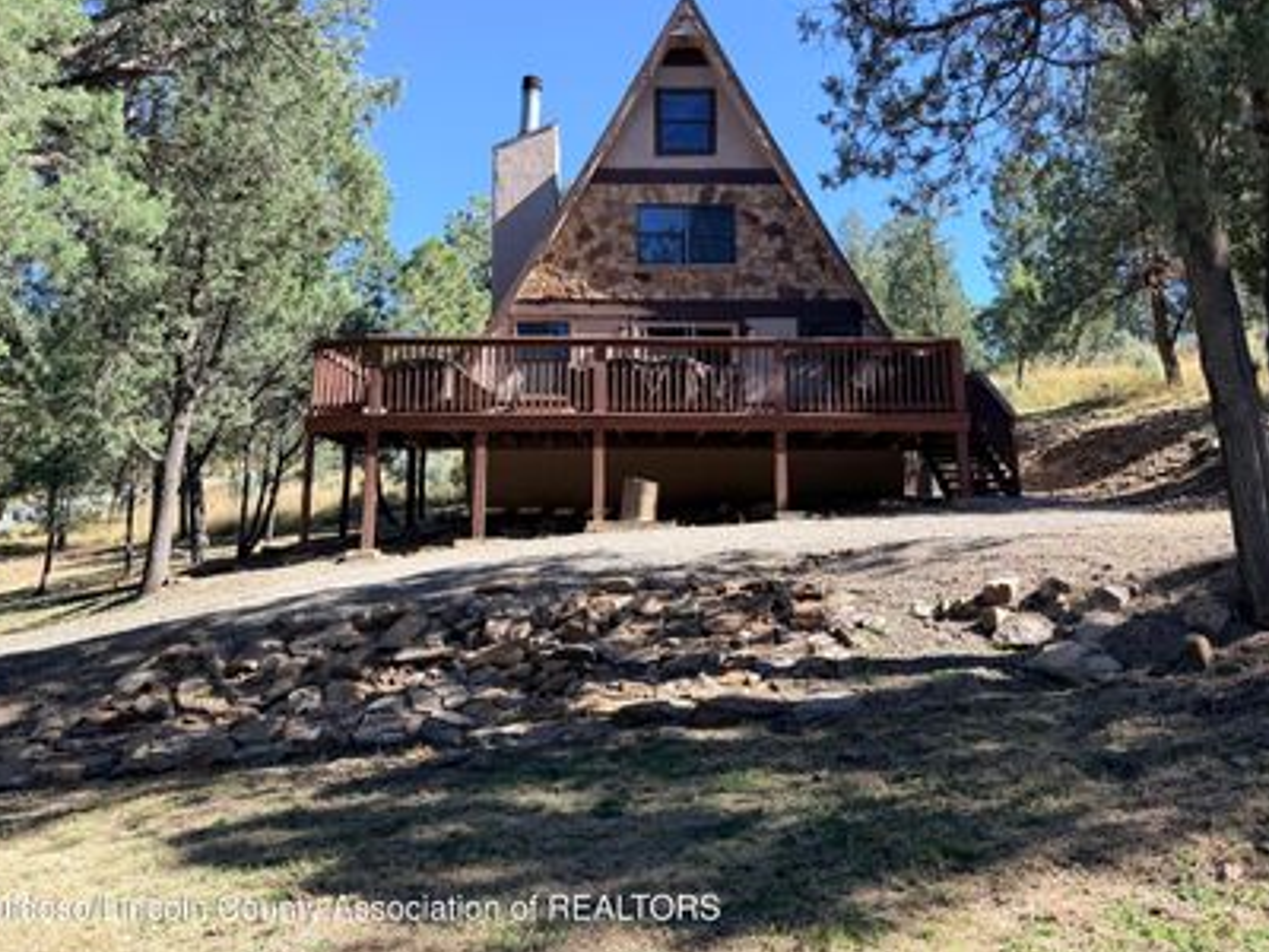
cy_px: 367
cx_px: 650
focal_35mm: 30
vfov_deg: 46.4
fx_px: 1100
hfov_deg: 60.0
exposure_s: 1/1493
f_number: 1.78
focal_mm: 6.76
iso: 80
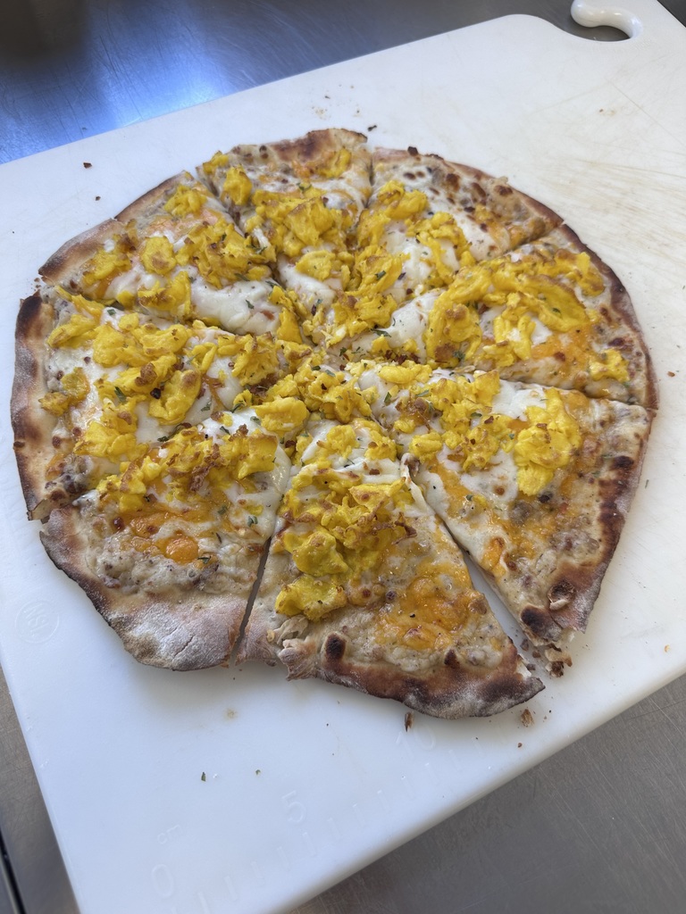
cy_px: 457
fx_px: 634
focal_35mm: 24
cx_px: 343
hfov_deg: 56.8
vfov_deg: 71.6
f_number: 1.78
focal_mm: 6.86
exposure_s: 1/120
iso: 64
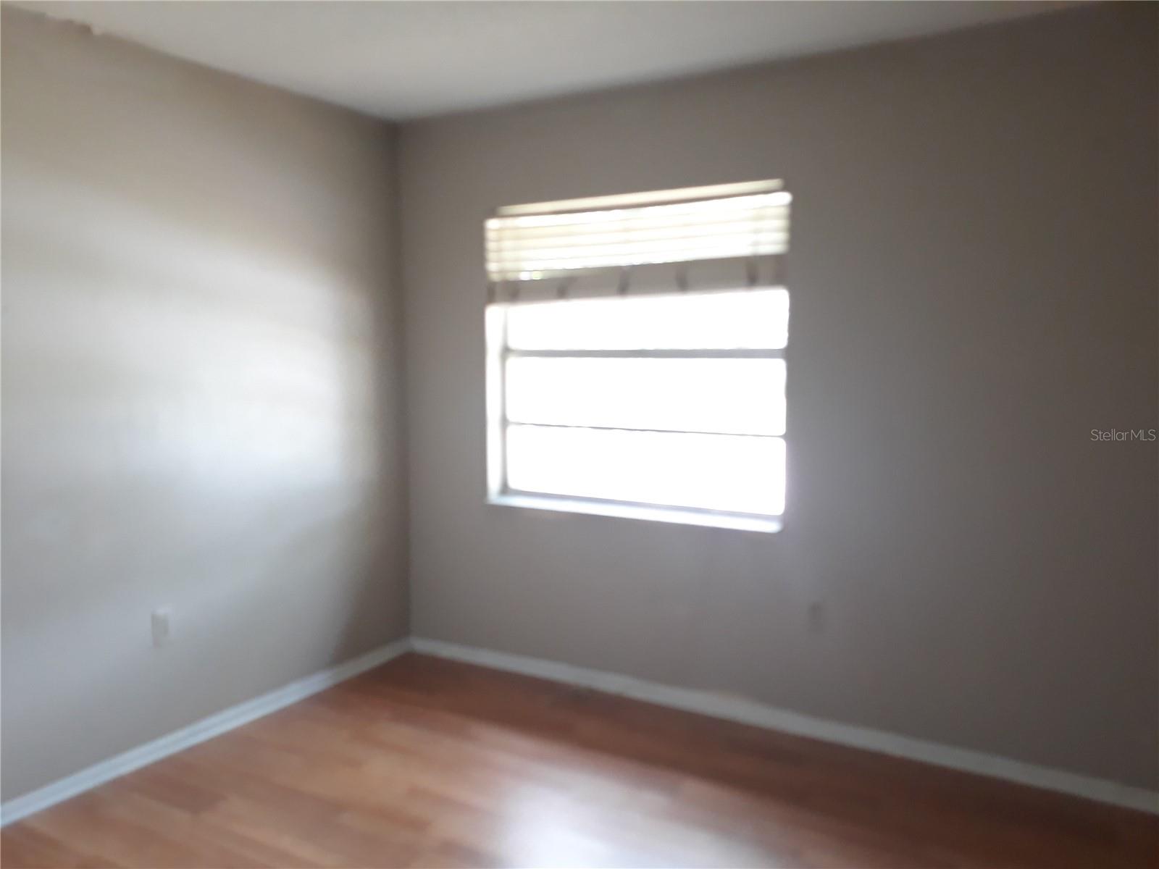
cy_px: 434
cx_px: 580
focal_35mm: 28
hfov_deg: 63.4
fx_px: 937
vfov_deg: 49.7
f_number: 1.7
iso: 200
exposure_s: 1/40
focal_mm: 3.7
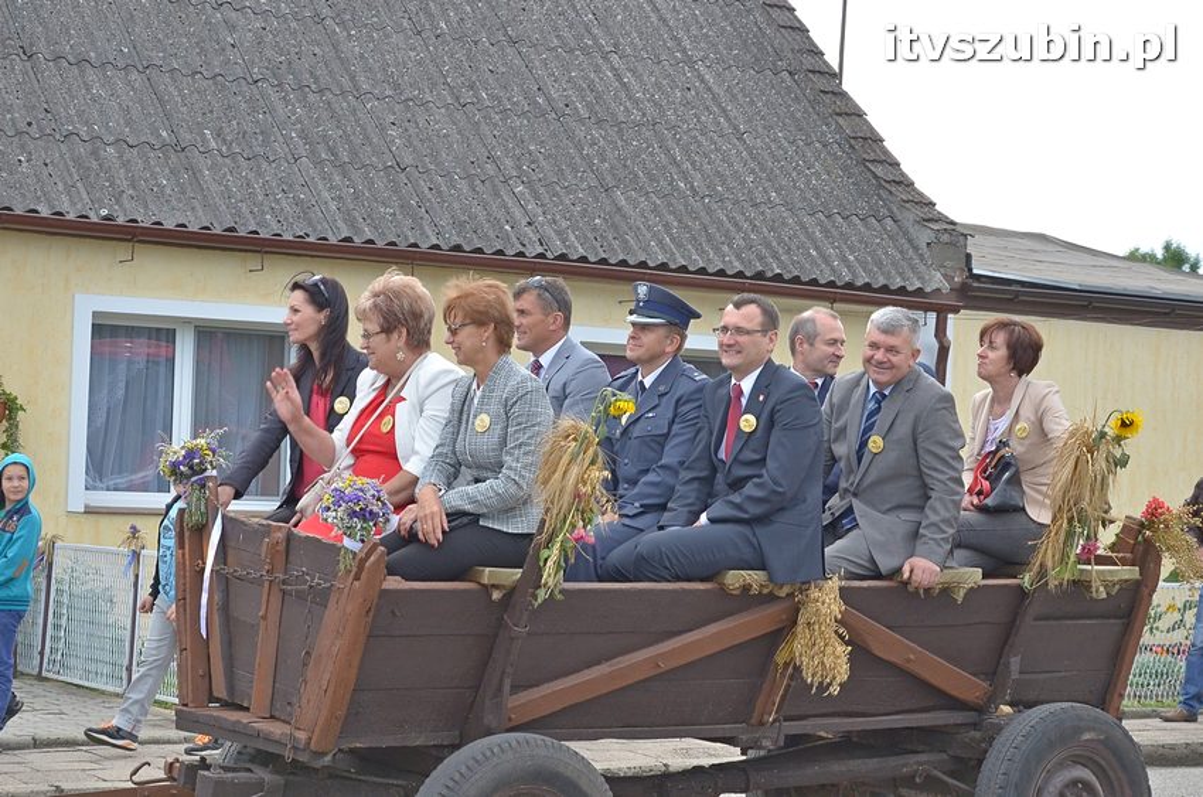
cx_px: 602
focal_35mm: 78
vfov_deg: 17.4
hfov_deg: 26.0
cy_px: 398
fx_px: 2601
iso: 500
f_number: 9
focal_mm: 52
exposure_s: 1/320
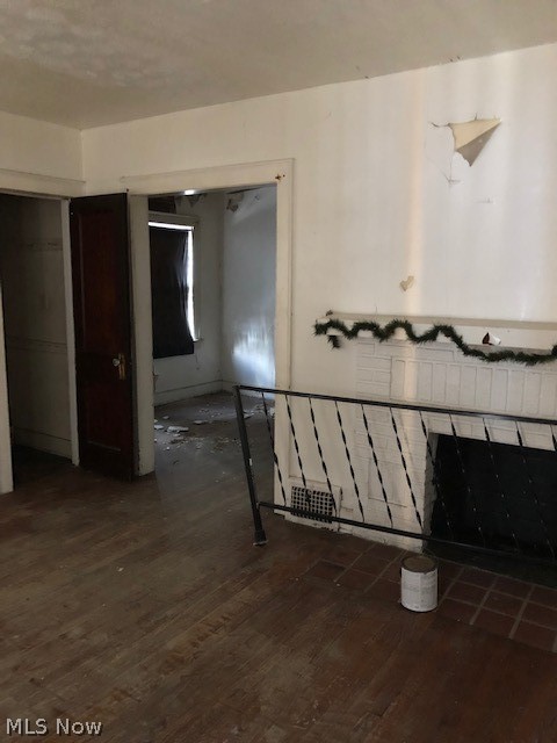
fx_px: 601
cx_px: 278
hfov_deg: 49.7
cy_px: 372
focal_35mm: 28
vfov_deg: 63.4
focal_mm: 4
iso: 125
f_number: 1.8
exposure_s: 1/4
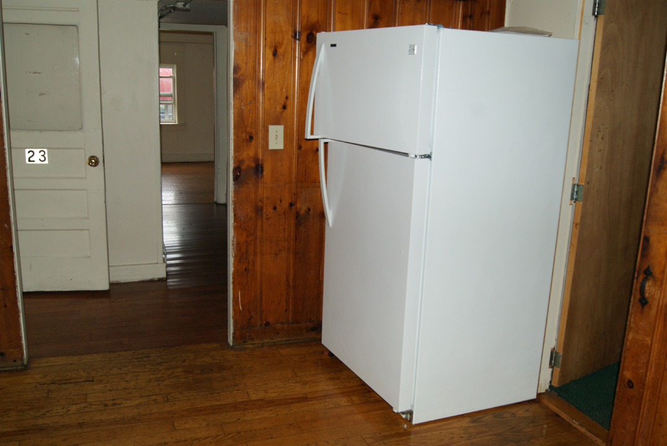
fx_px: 612
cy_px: 223
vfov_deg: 40.1
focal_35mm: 33
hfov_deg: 57.2
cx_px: 334
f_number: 5.6
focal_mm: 22
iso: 400
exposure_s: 1/60
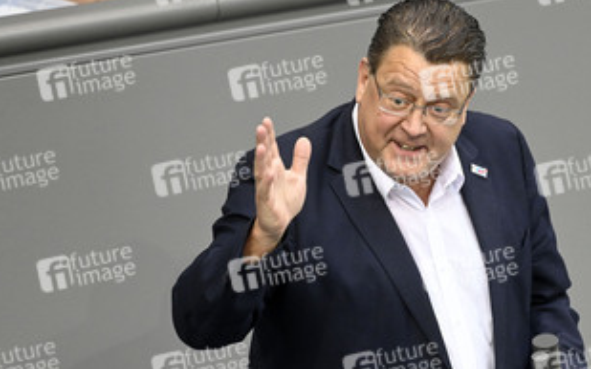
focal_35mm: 625
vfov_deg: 2.1
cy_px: 222
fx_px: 10065
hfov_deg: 3.4
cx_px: 418
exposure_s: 1/400
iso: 8000
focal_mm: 420
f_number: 5.6
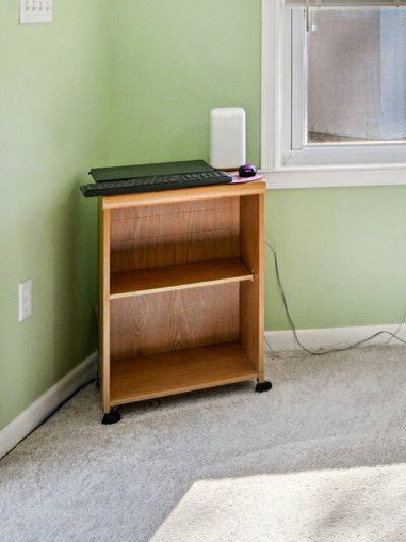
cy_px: 5
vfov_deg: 29.2
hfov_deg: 19.4
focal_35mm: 62
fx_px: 970
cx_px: 670
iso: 800
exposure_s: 1/125
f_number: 8
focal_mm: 16
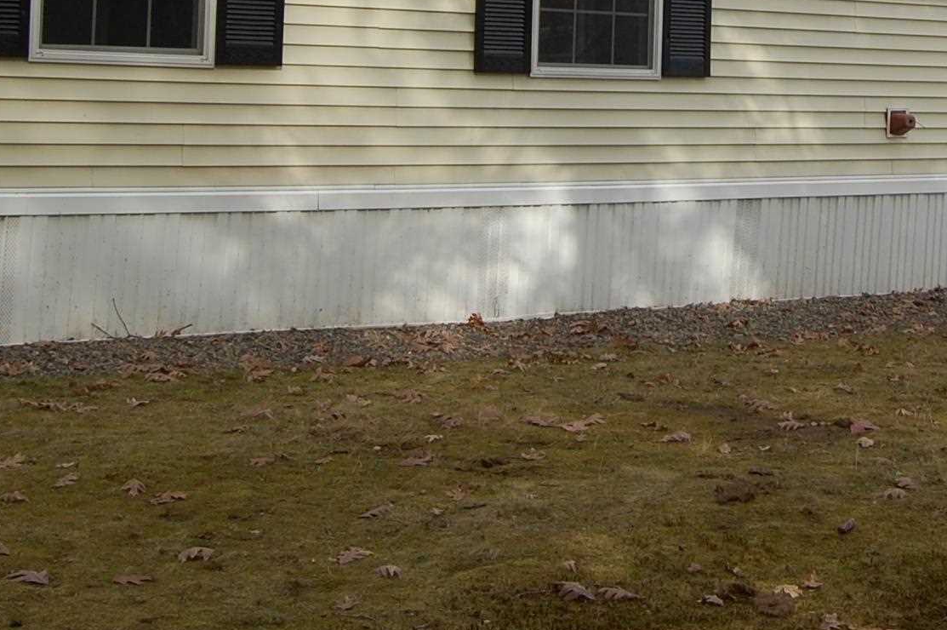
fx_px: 1919
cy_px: -81
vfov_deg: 17.9
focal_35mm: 73
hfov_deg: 27.3
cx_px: 716
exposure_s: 1/200
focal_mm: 18
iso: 200
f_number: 7.1
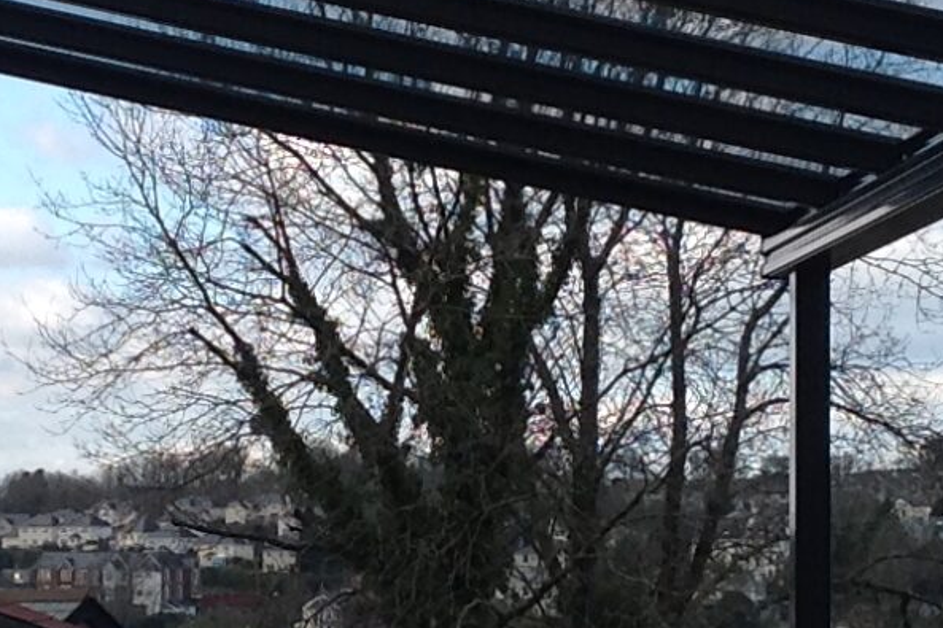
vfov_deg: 8.7
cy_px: 405
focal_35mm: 157
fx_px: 4111
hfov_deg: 13.1
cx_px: 315
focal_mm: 4.28
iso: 50
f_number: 2.4
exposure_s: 1/737
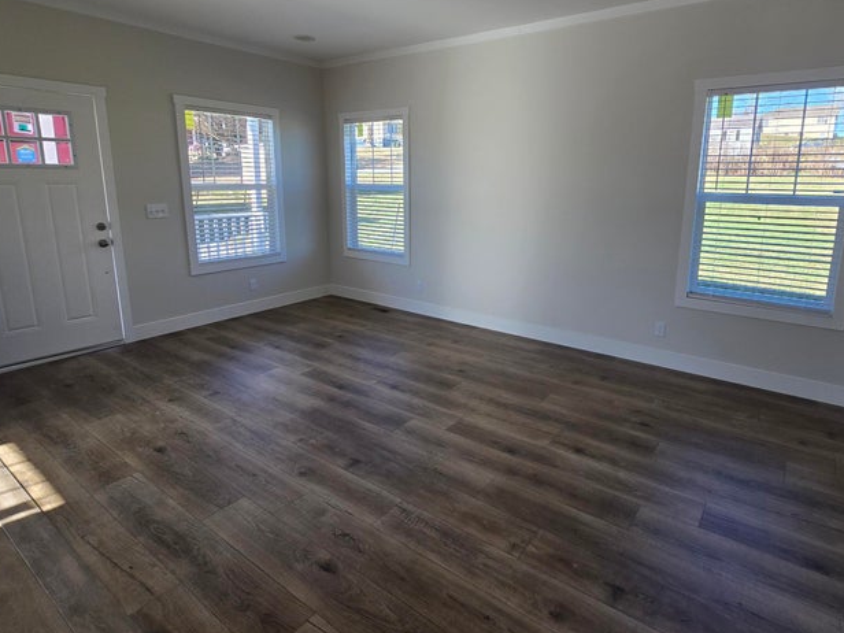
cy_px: 264
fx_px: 439
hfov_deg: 87.6
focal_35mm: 18
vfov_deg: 71.1
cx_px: 454
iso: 50
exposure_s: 1/121
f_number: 2.2
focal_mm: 2.2
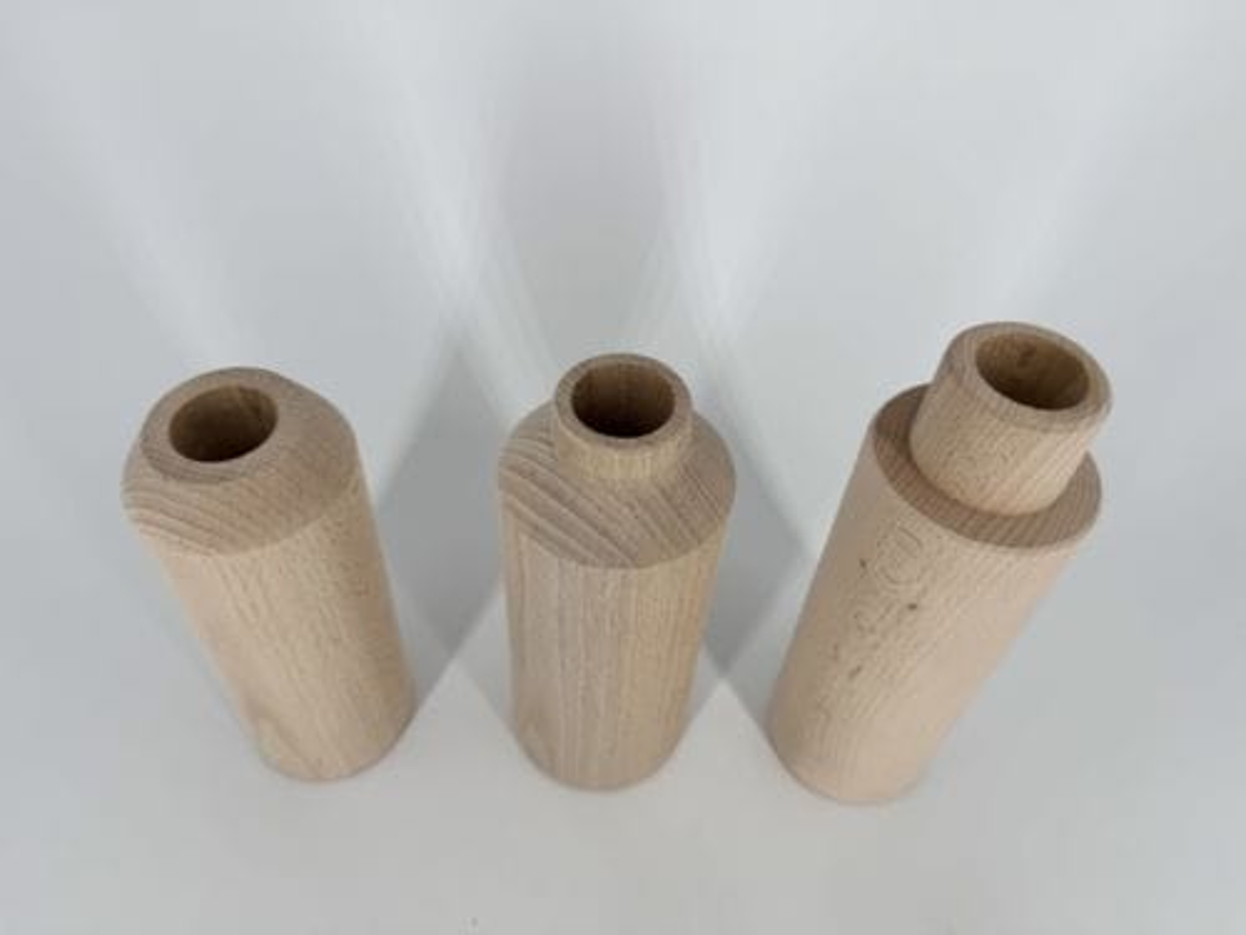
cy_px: 468
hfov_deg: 71.6
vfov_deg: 56.8
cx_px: 623
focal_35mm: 24
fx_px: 864
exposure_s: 1/1597
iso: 80
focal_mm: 6.76
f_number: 1.78
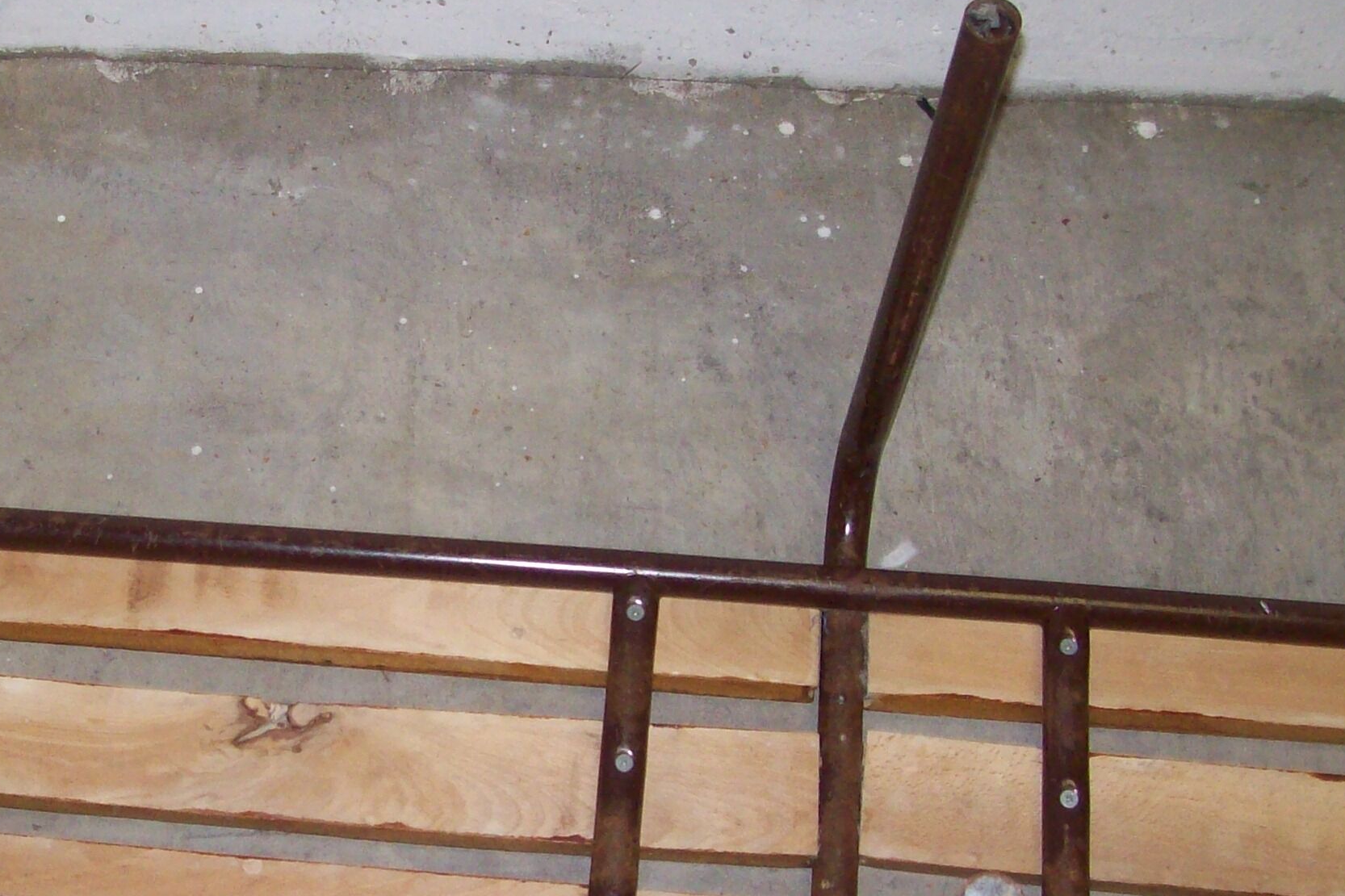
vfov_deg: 21.1
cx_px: 284
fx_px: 2390
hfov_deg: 30.7
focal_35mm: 64
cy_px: 608
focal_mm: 6
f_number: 2.7
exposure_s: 1/64
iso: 200
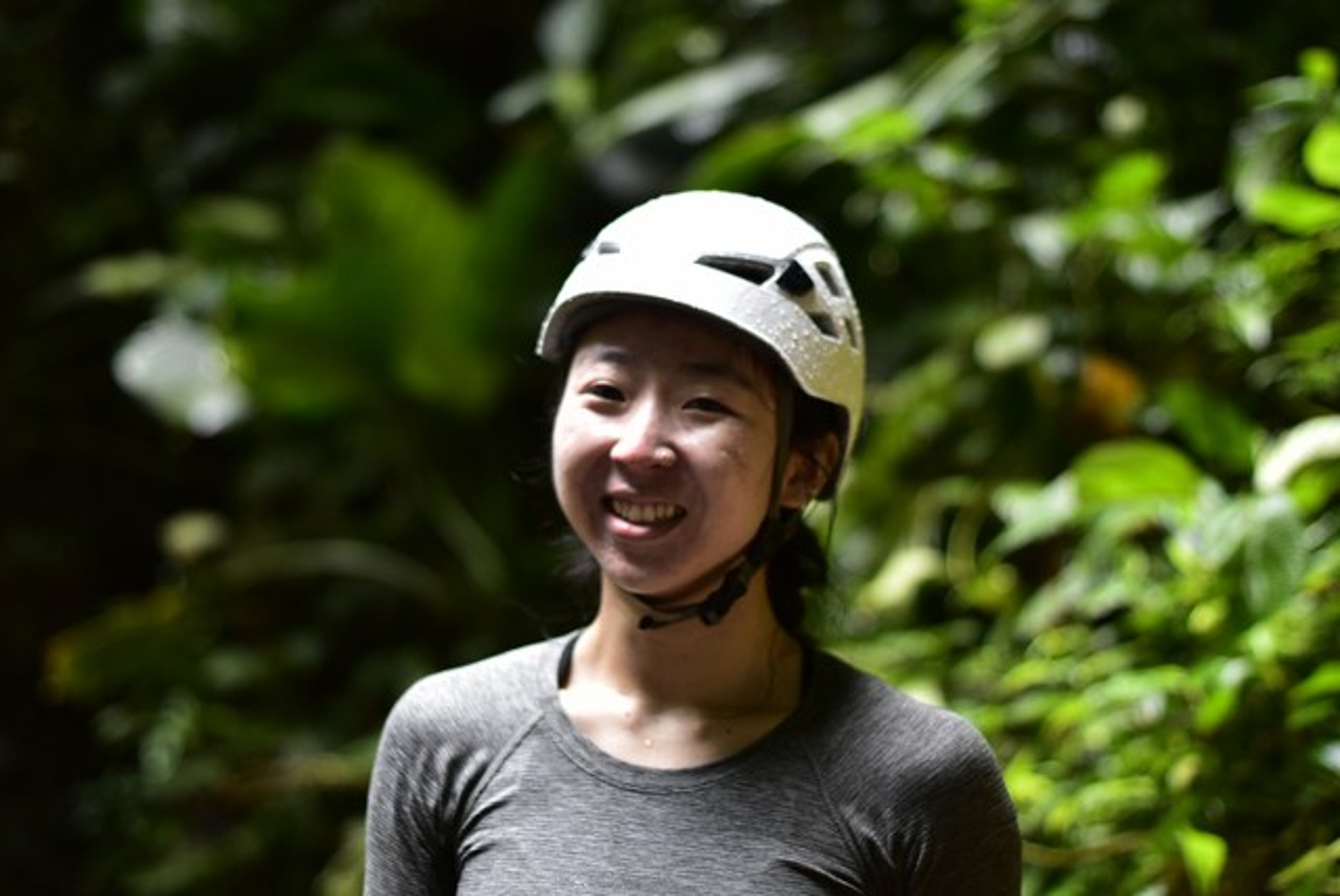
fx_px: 2794
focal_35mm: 75
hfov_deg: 27.0
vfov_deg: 18.2
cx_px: 670
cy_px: 448
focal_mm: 50
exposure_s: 1/250
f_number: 1.4
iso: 250
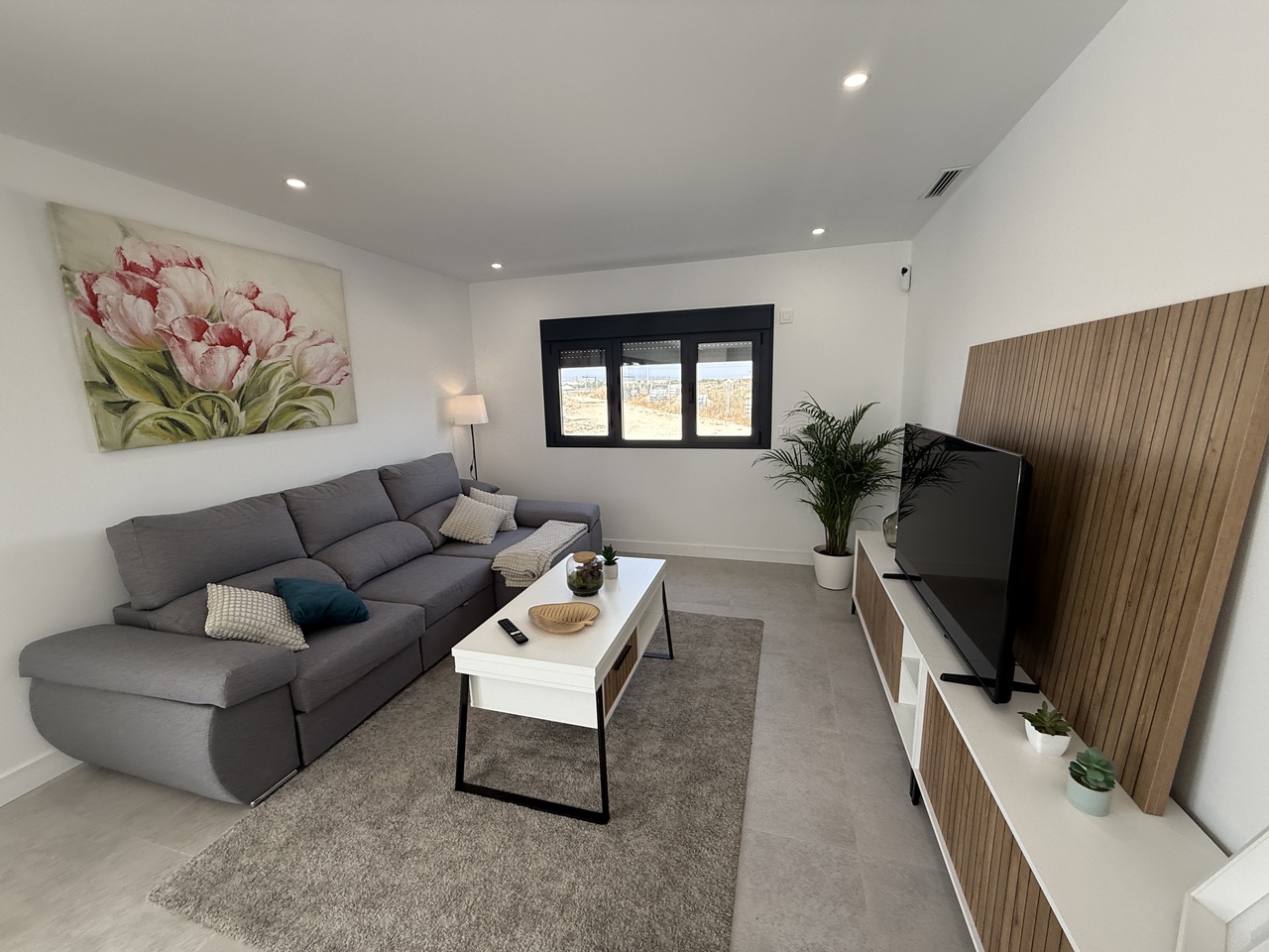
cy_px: 476
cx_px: 634
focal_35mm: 14
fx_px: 513
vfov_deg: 85.7
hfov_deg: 102.1
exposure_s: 1/228
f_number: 2.2
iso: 64
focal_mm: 2.22
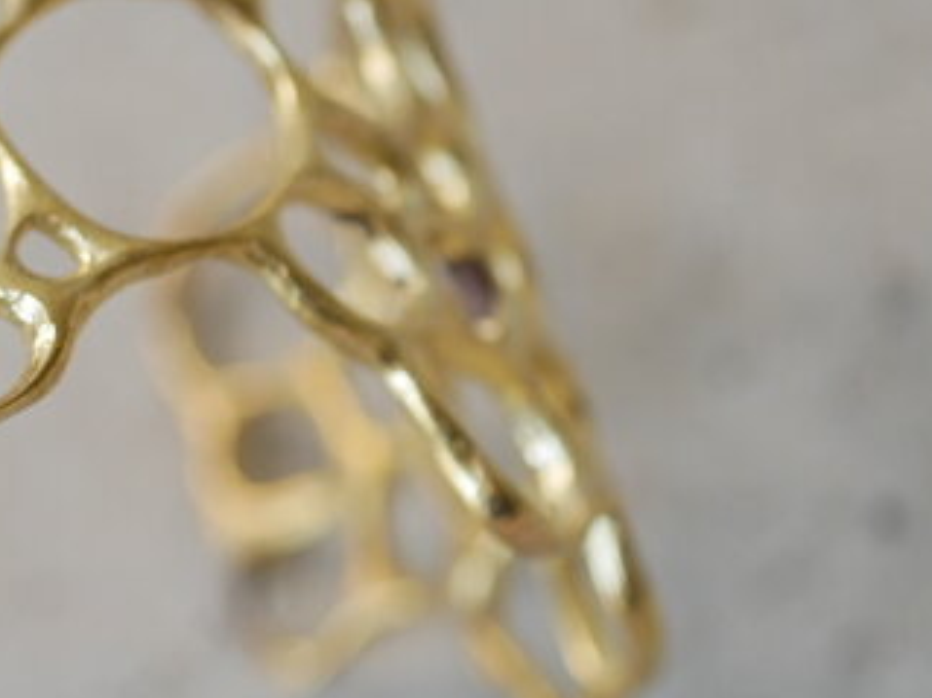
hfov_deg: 8.1
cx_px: -171
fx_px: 6486
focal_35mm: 241
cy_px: 534
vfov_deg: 6.2
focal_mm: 45
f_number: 2.8
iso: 250
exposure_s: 1/100
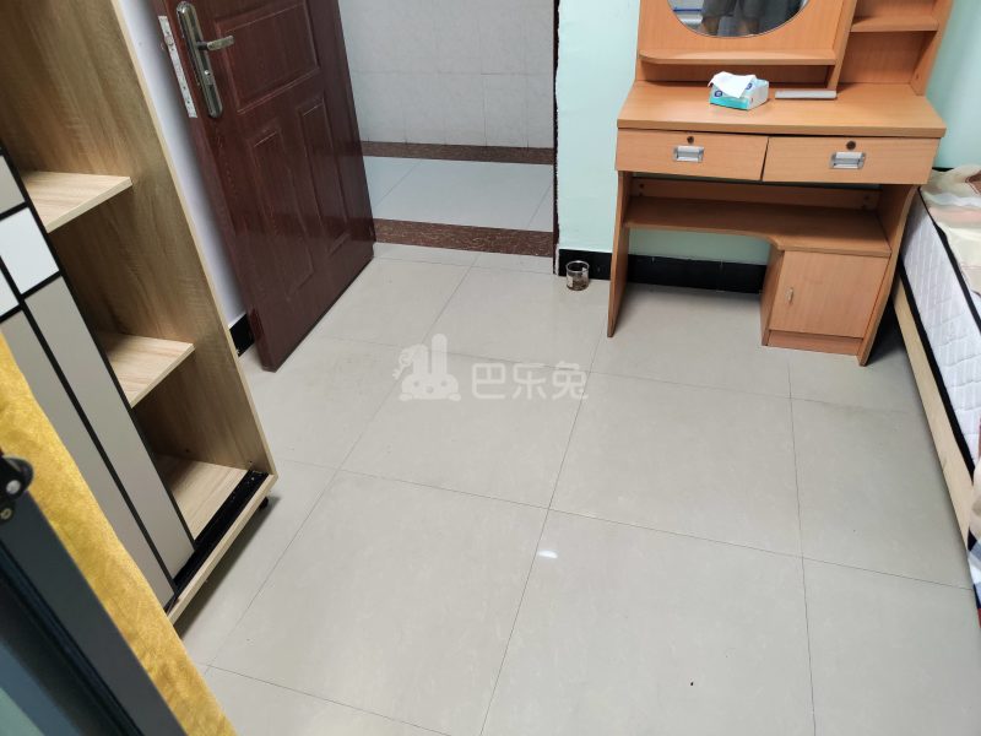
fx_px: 1162
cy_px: 368
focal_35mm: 41
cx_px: 490
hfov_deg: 45.8
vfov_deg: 35.1
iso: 484
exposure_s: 1/100
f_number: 1.88
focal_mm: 5.59
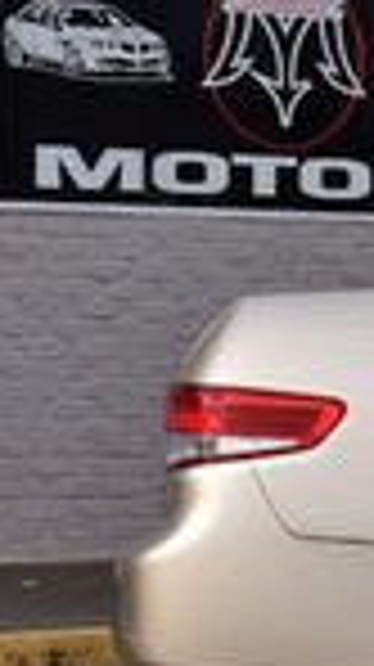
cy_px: 382
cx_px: 1320
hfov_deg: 4.7
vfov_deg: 9.1
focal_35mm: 238
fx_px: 4210
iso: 400
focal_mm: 35
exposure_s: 1/400
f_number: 11
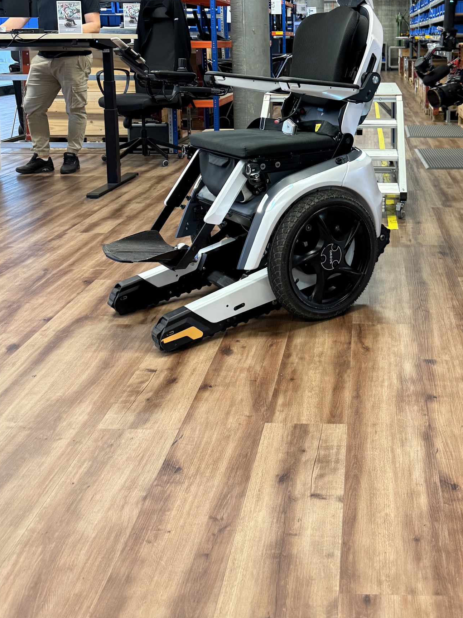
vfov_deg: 46.8
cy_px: 140
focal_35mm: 38
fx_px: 678
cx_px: 345
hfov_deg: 36.8
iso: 250
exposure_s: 1/50
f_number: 1.78
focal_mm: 6.76
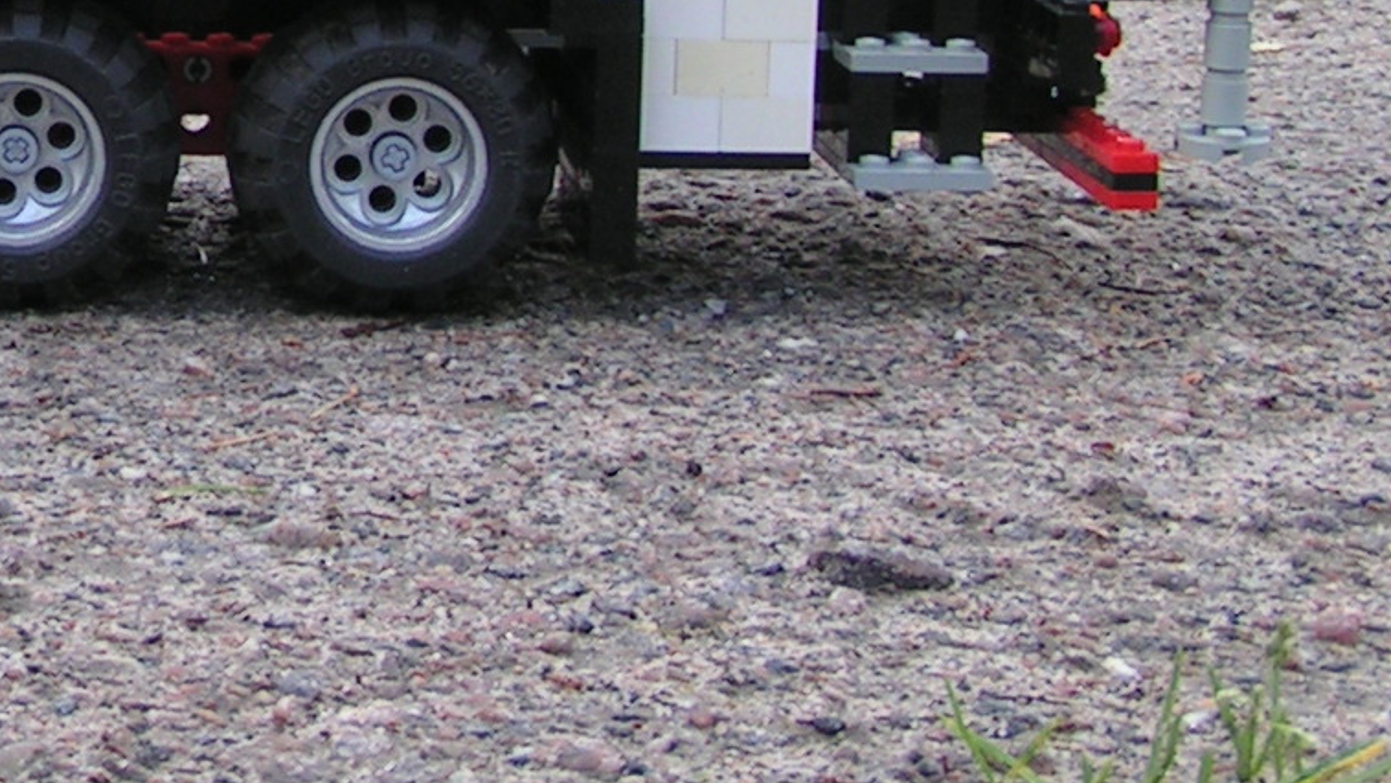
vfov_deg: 10.6
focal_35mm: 112
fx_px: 4131
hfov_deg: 18.3
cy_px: -184
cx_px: -208
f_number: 4.5
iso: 50
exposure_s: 1/80
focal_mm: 5.8
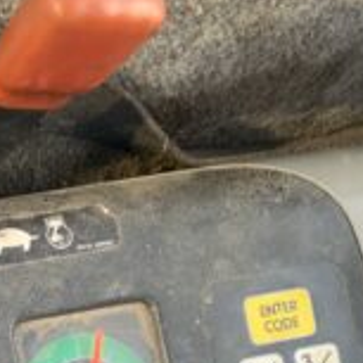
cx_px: -28
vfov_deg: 15.5
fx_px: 1269
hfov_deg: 15.9
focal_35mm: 107
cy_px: 472
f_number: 1.8
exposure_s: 1/60
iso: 80
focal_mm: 3
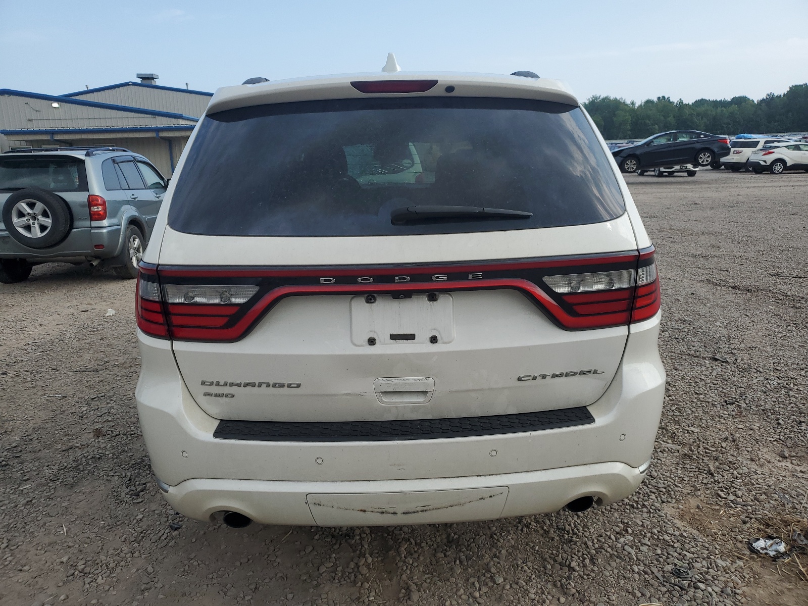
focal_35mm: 26
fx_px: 607
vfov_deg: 53.1
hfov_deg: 67.3
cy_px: 303
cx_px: 404
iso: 50
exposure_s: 1/2000
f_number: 1.5
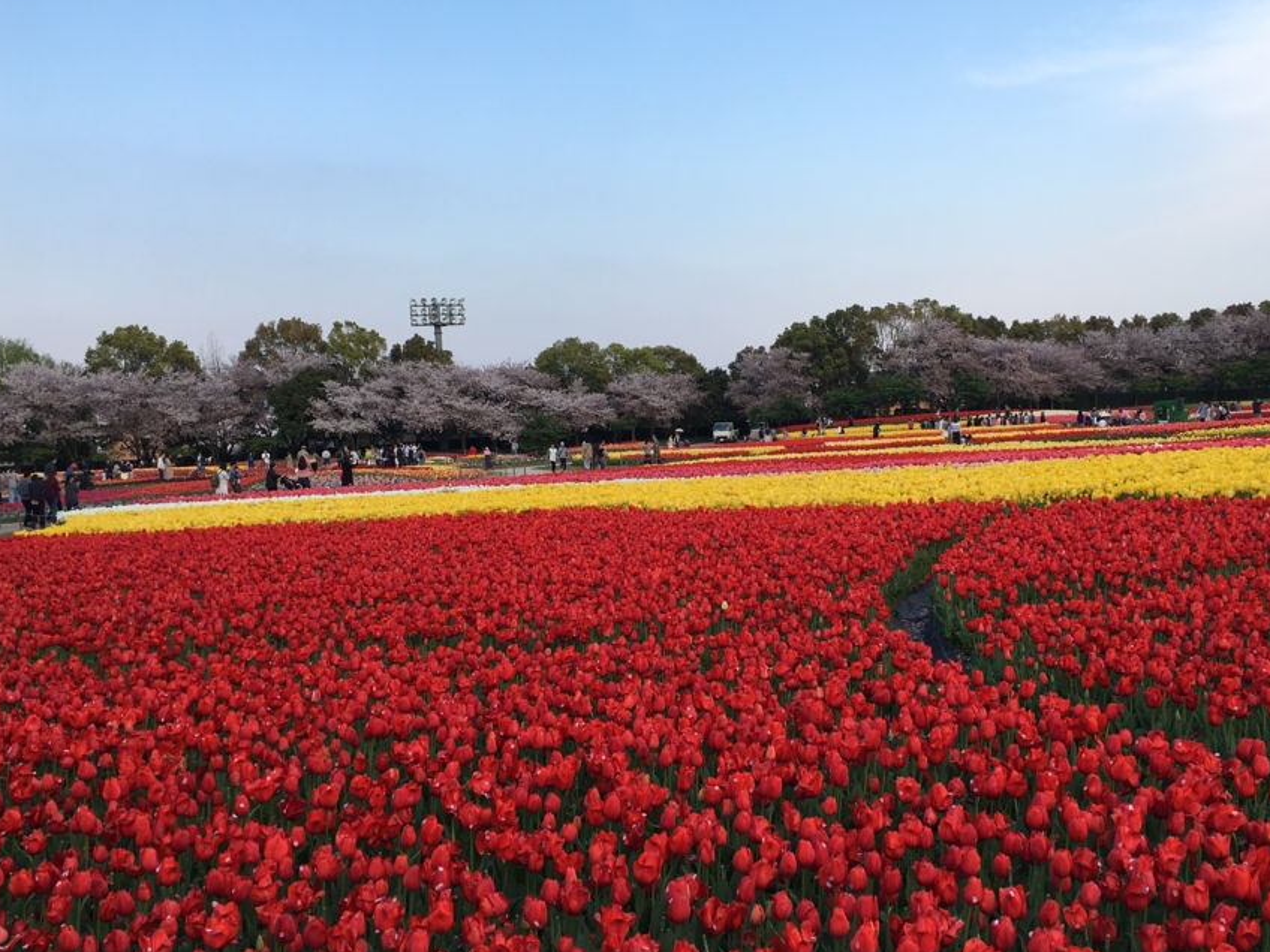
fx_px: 1284
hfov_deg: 52.5
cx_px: 707
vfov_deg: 40.7
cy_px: 479
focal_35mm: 35
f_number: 2.2
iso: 25
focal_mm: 4.15
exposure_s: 1/356
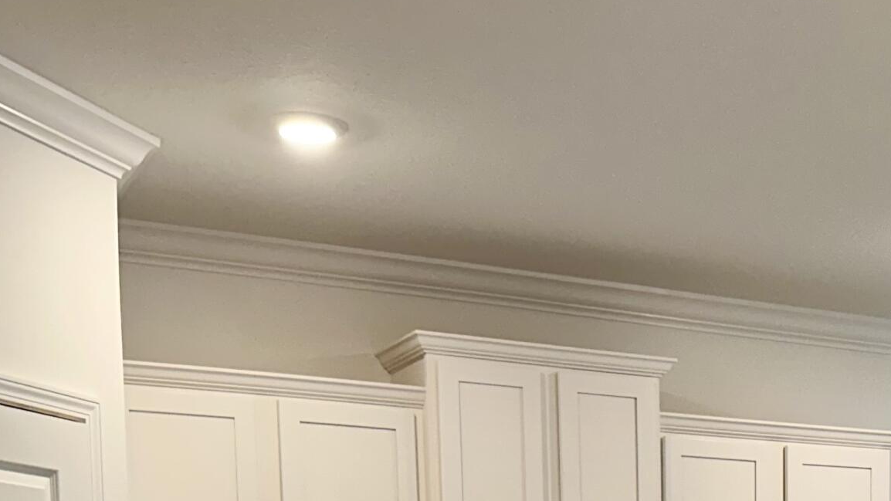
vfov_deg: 15.7
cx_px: 757
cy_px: 834
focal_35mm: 68
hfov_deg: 30.0
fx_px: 1606
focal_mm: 6.86
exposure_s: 1/120
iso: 160
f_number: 1.78
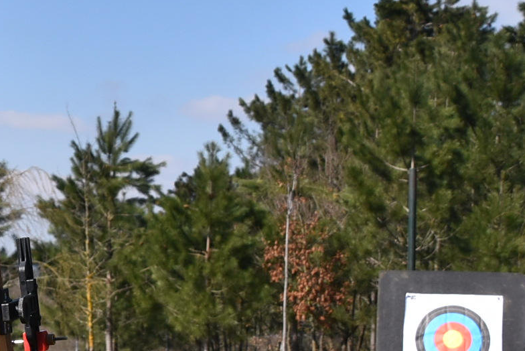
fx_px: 1839
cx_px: -56
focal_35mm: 126
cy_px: 212
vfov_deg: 10.9
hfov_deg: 15.8
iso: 180
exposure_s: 1/500
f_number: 8
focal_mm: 22
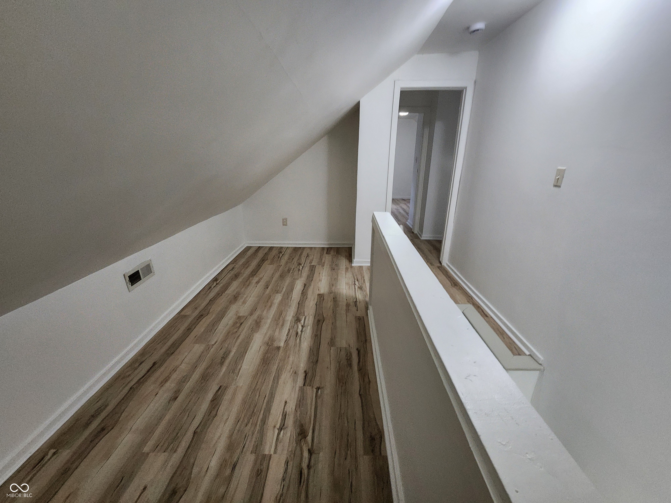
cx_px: 336
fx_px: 252
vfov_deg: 89.9
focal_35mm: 13
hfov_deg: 106.2
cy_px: 252
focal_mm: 2.2
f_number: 2.2
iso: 400
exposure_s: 1/60
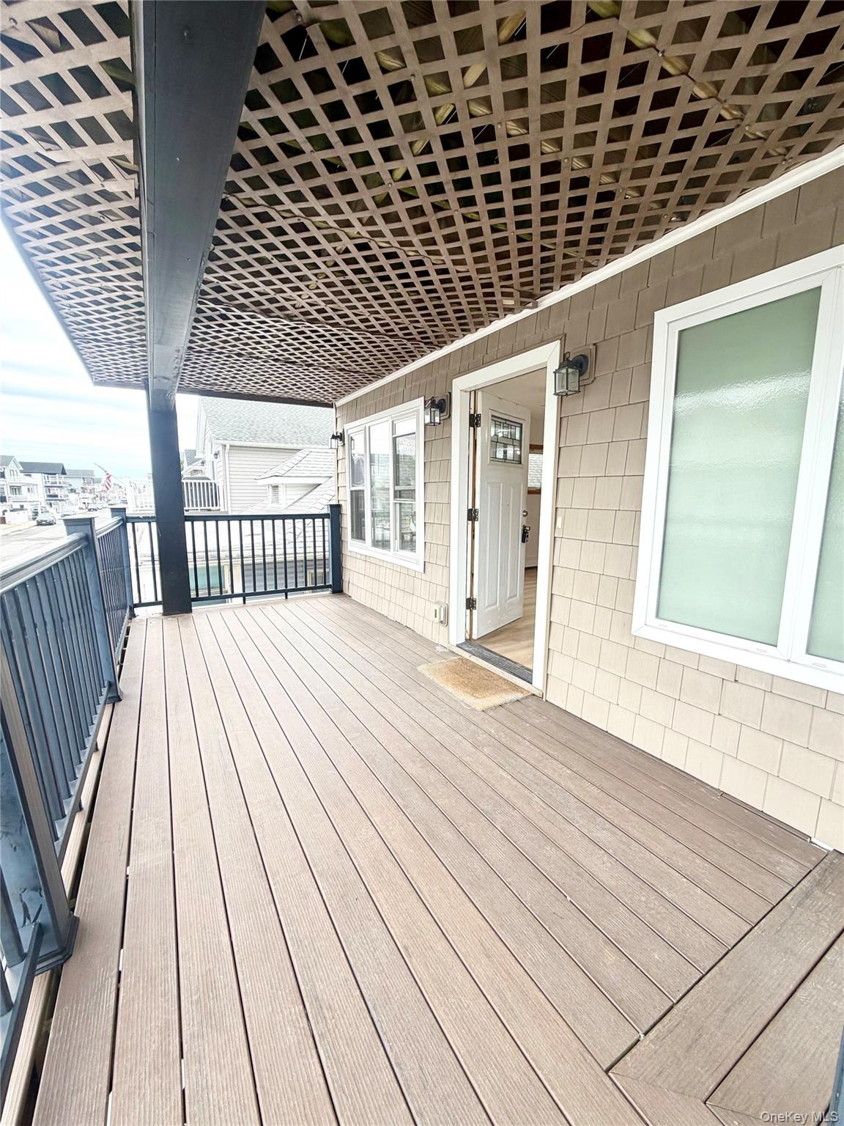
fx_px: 455
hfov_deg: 85.7
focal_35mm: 14
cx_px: 422
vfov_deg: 102.1
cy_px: 563
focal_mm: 2.22
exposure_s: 1/250
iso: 40
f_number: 2.2
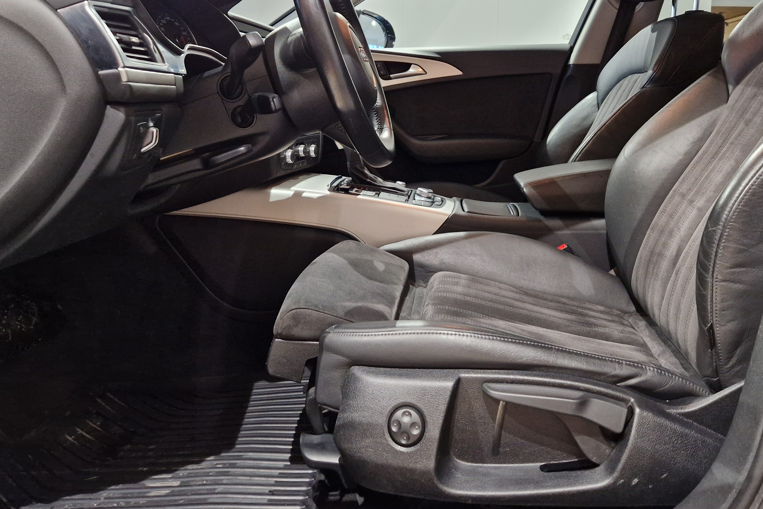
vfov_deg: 42.8
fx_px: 636
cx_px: 420
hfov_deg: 61.8
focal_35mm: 30
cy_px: 155
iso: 500
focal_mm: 5.4
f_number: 1.8
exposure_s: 1/100
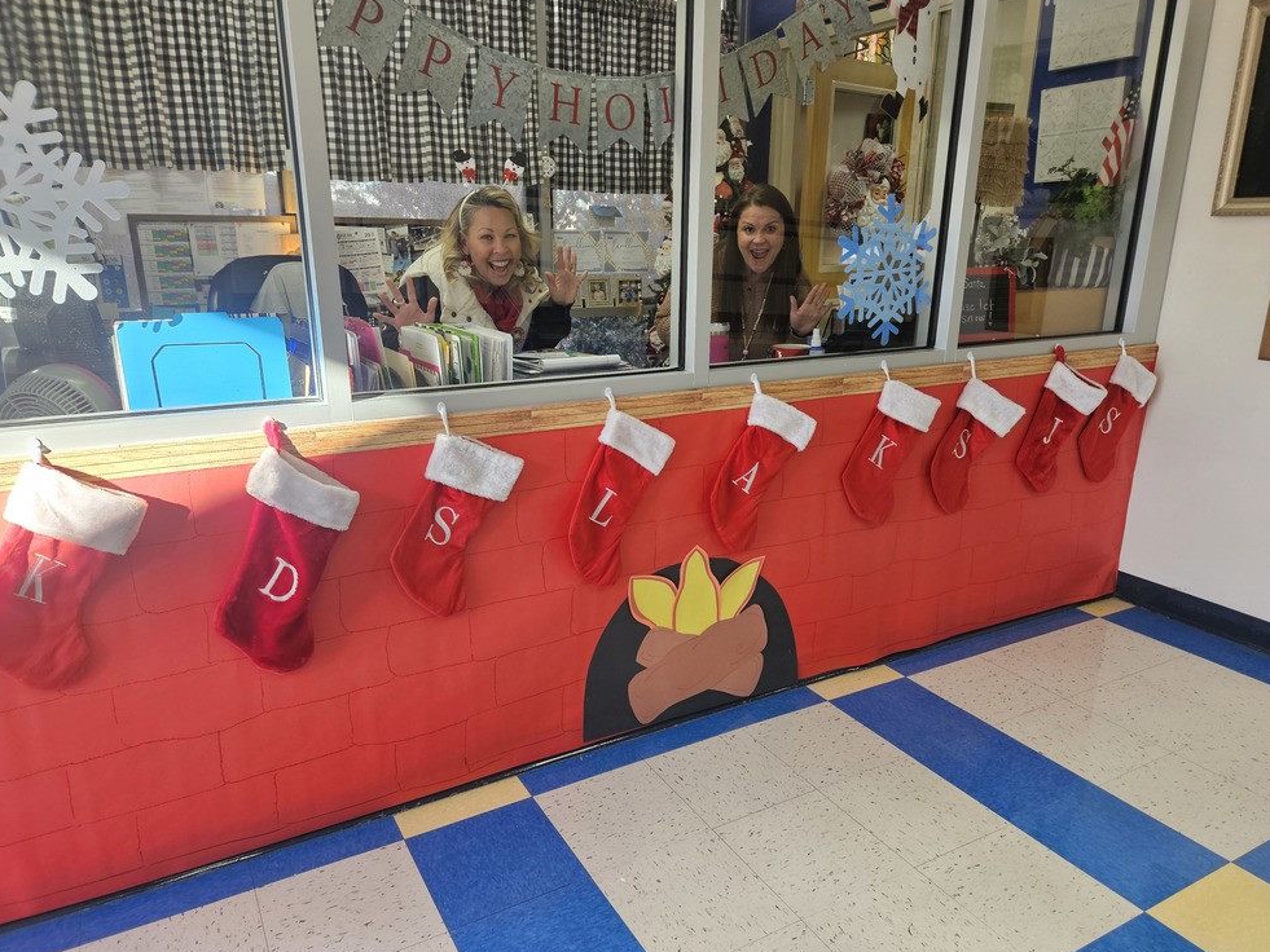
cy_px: 480
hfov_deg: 71.6
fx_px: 881
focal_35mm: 24
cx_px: 614
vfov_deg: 56.8
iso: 160
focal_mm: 5.4
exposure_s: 1/120
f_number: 1.8
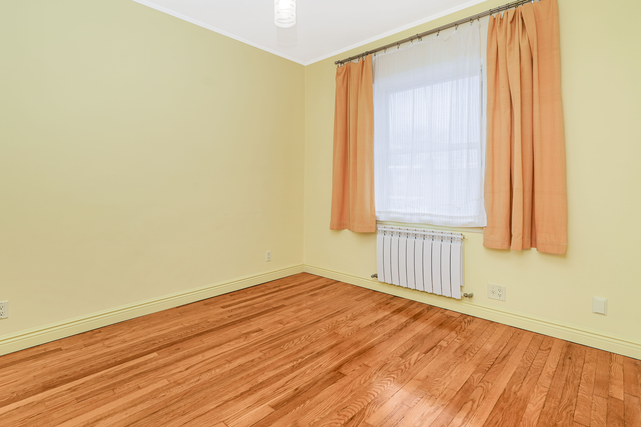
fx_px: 320
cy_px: 187
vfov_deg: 67.1
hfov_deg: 89.7
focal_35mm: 18
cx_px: 290
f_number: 6.3
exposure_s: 1/80
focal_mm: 16
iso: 50
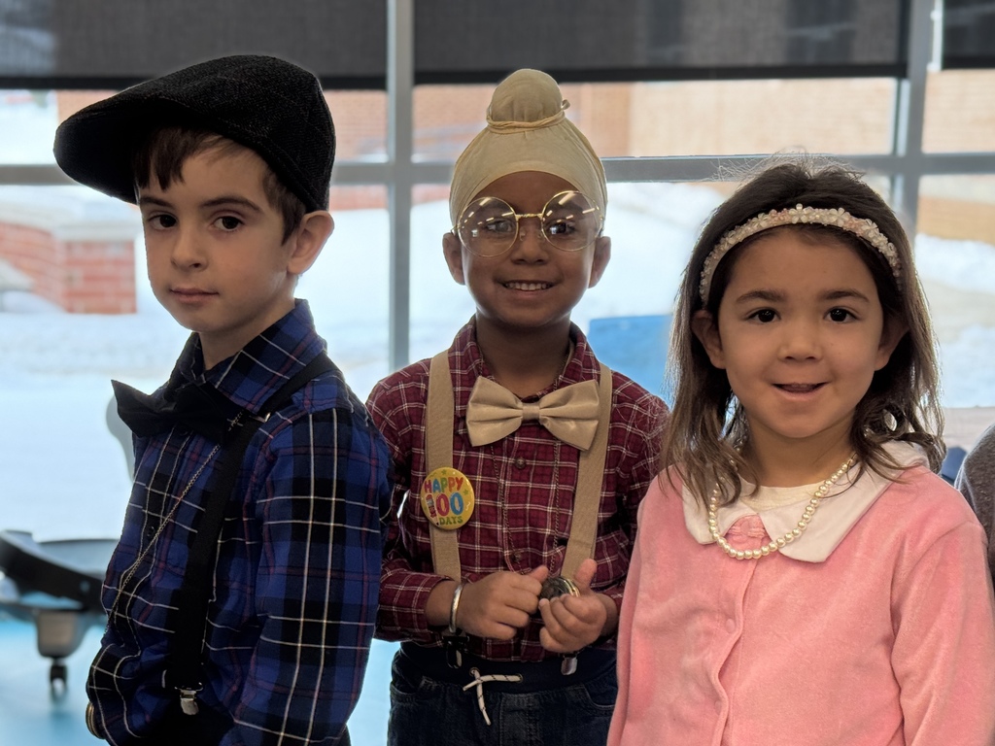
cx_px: 498
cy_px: 373
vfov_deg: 30.3
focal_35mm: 48
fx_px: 1380
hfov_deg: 39.7
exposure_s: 1/120
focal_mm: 6.76
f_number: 1.78
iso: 80
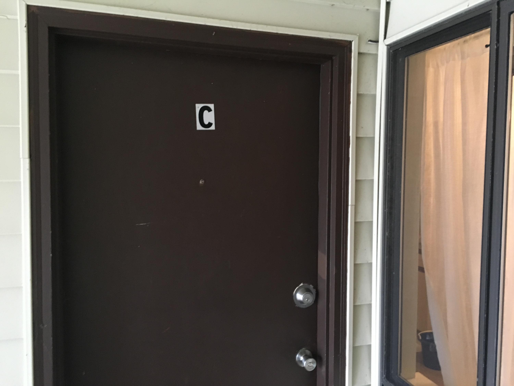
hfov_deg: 61.7
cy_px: 193
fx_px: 431
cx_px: 257
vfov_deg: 48.2
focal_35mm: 29
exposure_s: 1/15
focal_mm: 4.15
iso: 200
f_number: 2.2
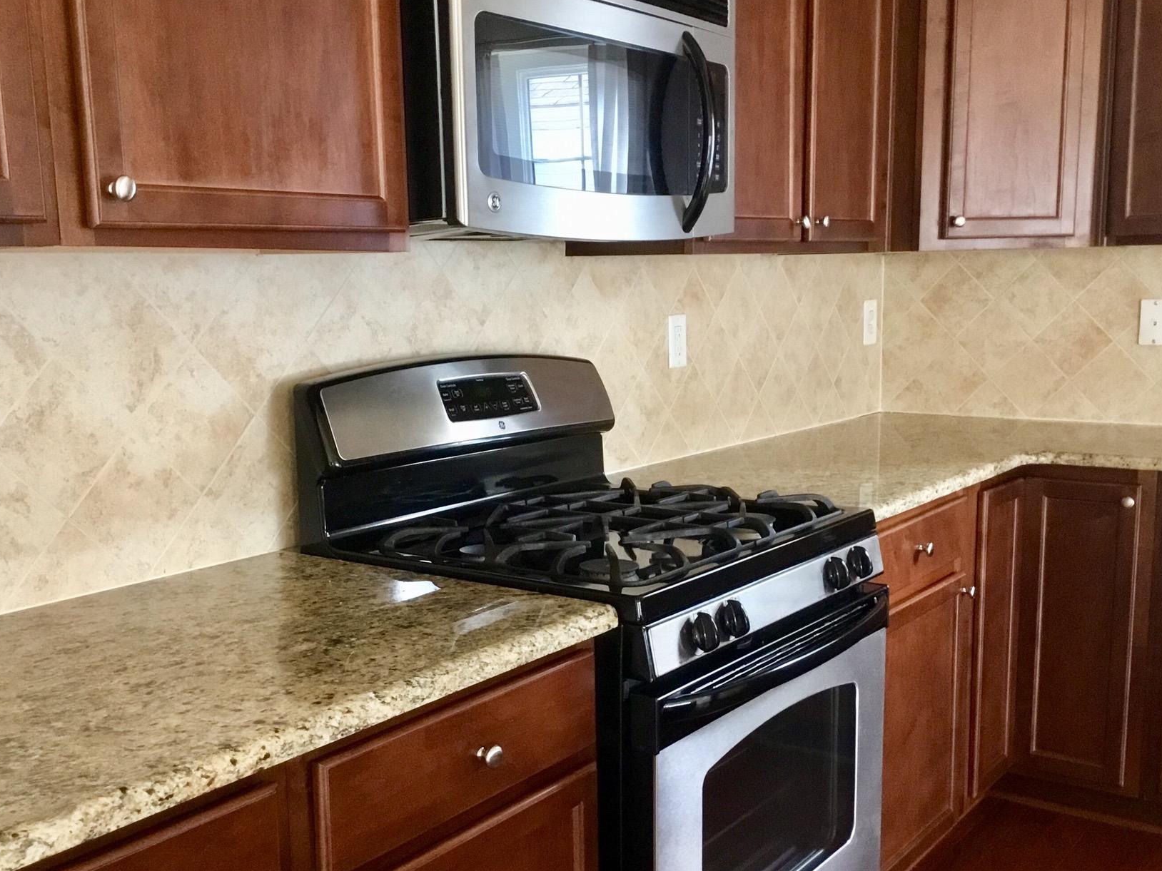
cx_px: 572
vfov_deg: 36.8
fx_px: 1309
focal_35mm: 39
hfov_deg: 47.9
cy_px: 495
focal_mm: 3.3
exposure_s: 1/30
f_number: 2.4
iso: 125
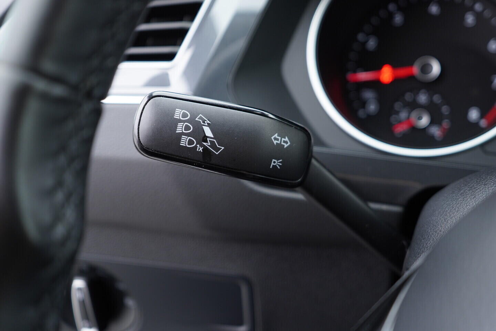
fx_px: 496
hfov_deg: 53.1
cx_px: 248
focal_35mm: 36
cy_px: 166
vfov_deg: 36.9
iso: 320
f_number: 2.8
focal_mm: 24
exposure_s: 1/40
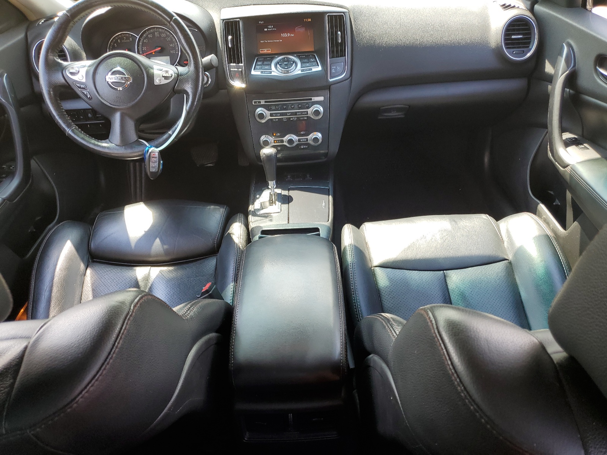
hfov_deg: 67.3
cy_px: 228
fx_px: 456
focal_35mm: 26
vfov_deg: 53.1
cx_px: 304
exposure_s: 1/213
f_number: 1.5
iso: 50
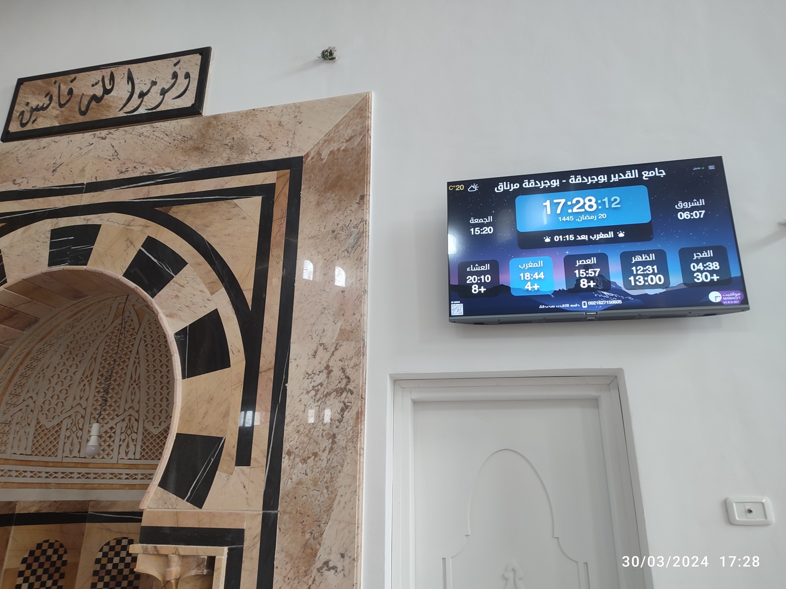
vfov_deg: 56.8
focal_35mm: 24
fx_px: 545
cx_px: 393
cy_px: 294
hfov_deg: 71.6
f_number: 1.89
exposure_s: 1/33
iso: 390
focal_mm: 5.89
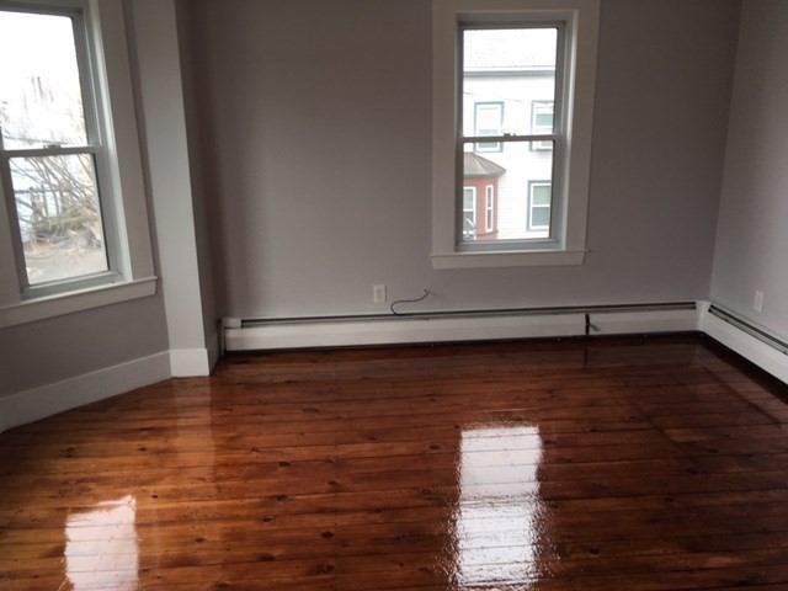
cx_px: 394
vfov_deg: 48.2
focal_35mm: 29
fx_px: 660
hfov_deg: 61.7
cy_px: 296
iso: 25
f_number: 2.2
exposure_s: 1/40
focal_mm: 4.15
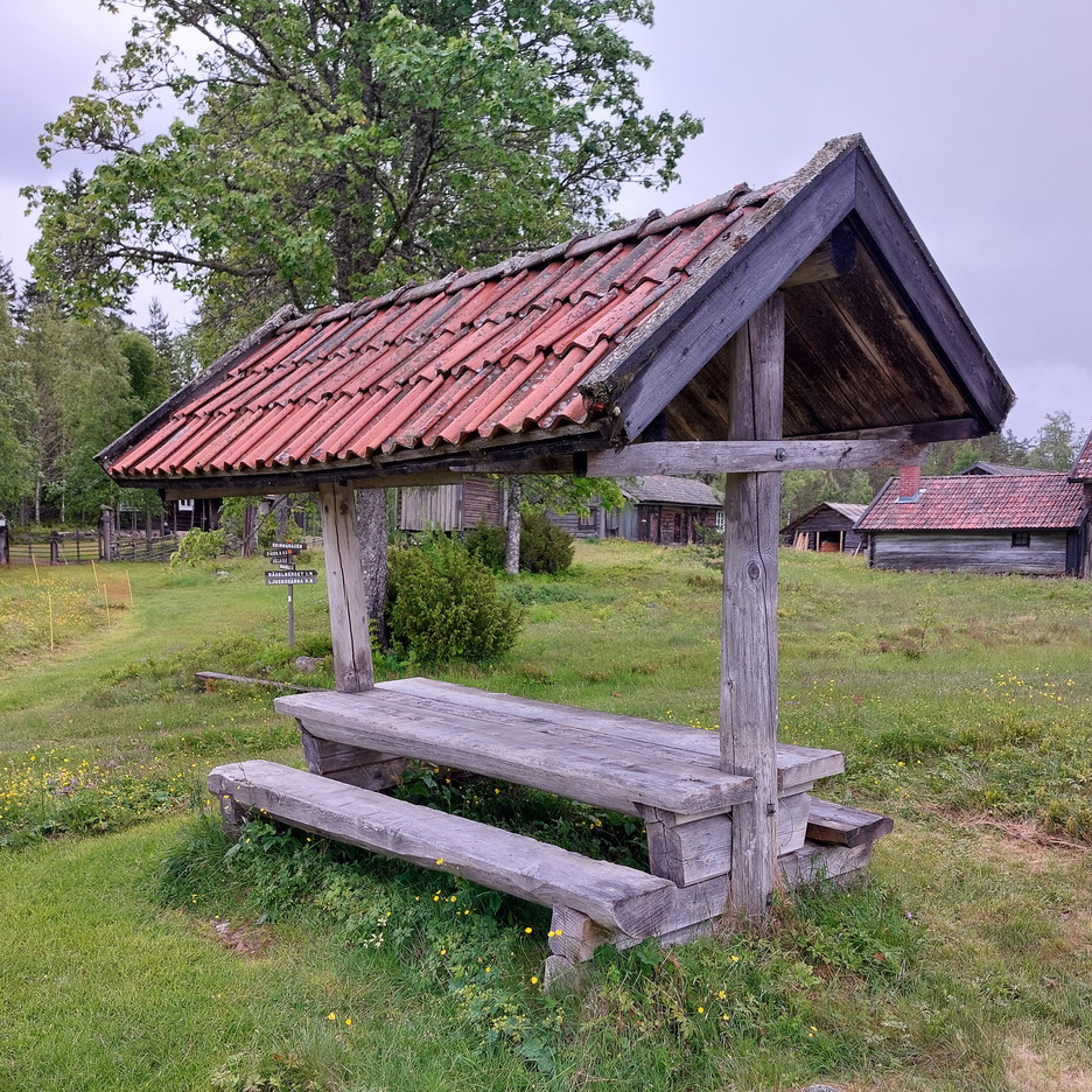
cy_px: 643
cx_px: 542
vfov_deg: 55.3
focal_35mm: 29
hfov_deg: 55.6
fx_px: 1035
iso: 25
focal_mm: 5.23
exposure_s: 1/358
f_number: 1.8
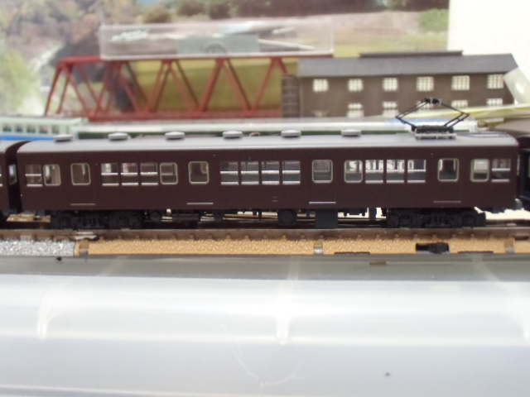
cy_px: 198
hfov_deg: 49.0
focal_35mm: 38
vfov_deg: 37.7
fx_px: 582
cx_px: 265
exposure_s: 1/10
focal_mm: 6.67
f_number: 3.9
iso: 800
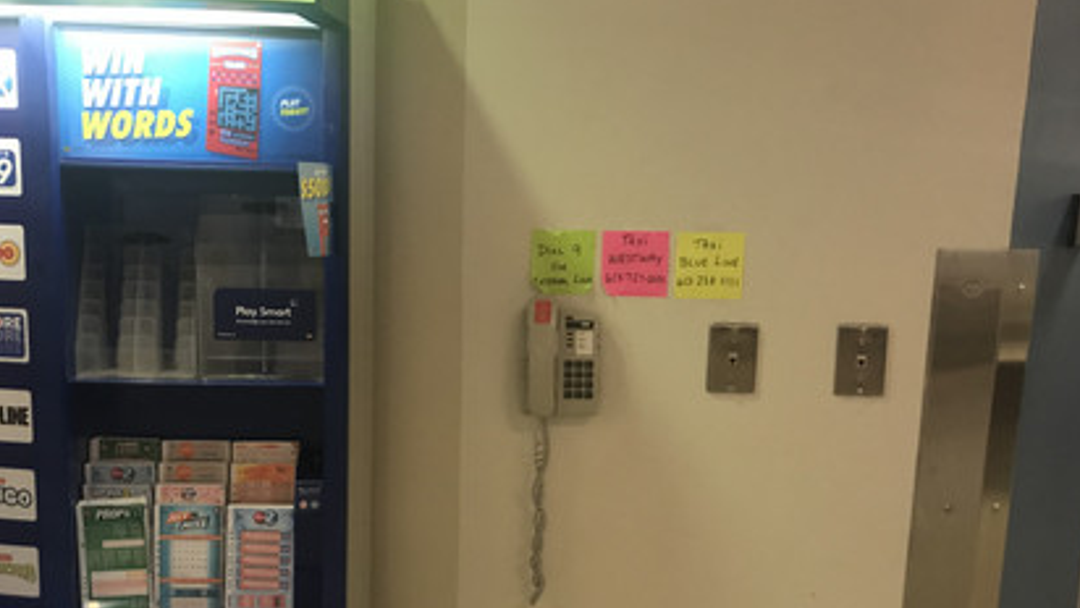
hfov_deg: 53.8
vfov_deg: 31.6
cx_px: 464
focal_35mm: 37
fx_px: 1060
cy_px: 434
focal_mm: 3.99
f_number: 1.8
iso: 100
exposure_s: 1/15
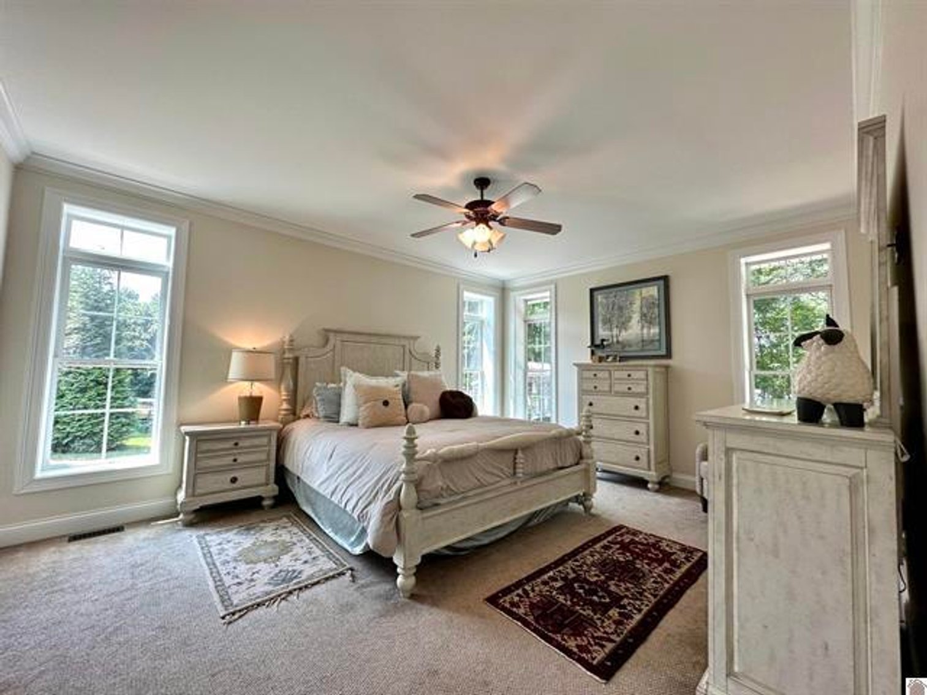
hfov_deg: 102.1
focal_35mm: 14
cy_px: 348
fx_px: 375
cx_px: 464
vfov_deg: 85.7
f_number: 2.2
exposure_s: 1/120
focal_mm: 2.22
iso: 80
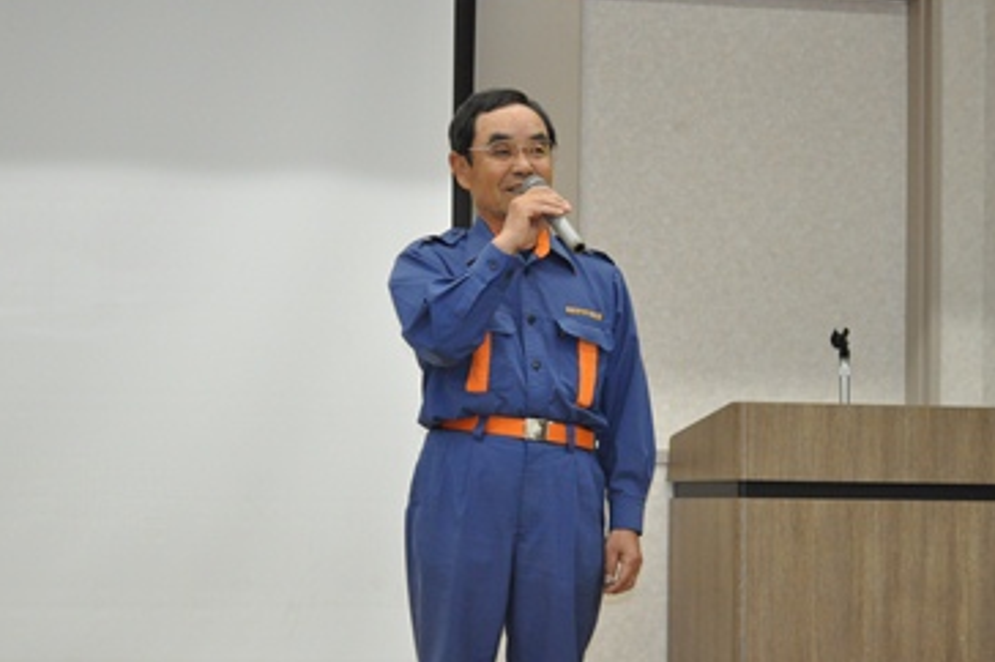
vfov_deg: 13.4
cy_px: 372
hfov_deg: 20.1
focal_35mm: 102
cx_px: 517
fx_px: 2806
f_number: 5.6
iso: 1250
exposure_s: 1/200
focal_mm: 55
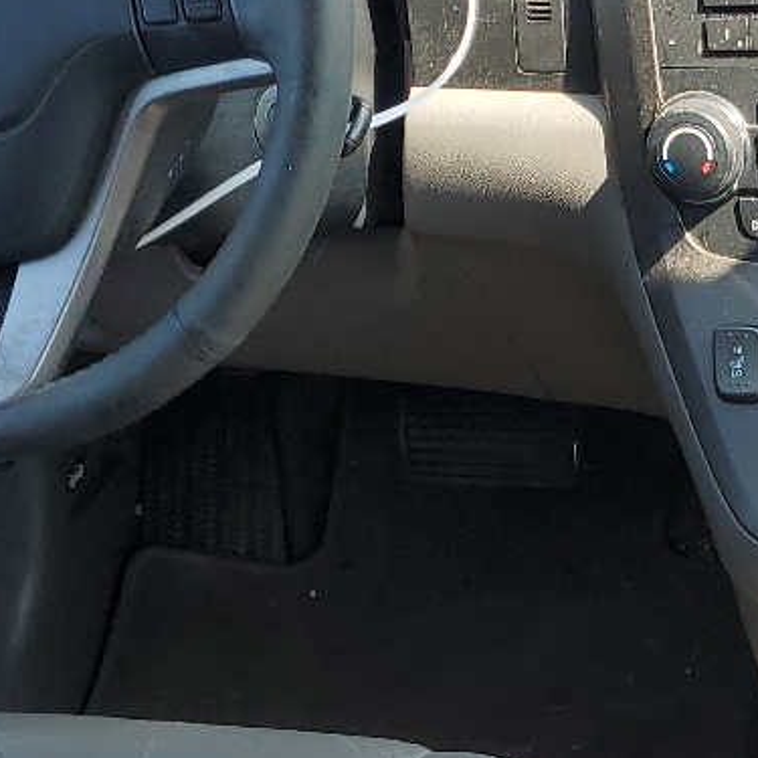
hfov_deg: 17.0
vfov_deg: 17.6
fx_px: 2428
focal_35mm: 98
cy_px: 639
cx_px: 895
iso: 50
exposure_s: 1/345
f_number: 1.5
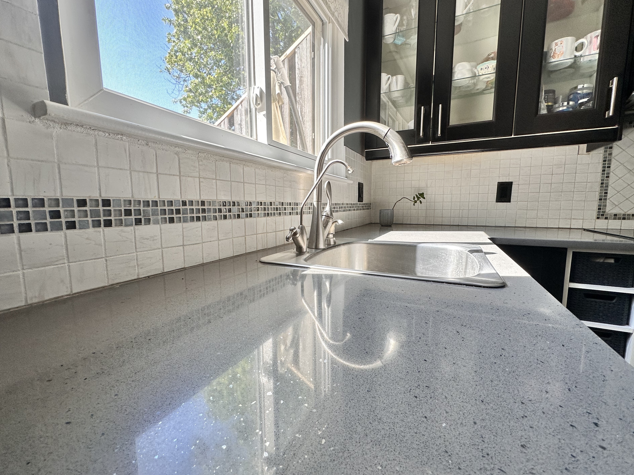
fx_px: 275
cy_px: 237
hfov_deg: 98.2
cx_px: 312
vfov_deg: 81.7
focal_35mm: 15
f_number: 2.2
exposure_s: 1/99
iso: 64
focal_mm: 2.22
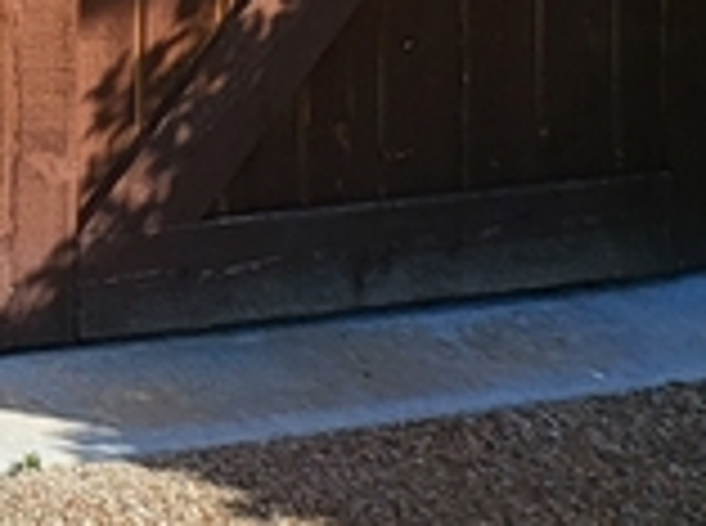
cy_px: -735
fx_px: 2808
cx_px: -1223
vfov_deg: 9.5
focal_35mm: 138
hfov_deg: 11.0
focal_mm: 5
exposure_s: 1/1399
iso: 40
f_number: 1.8
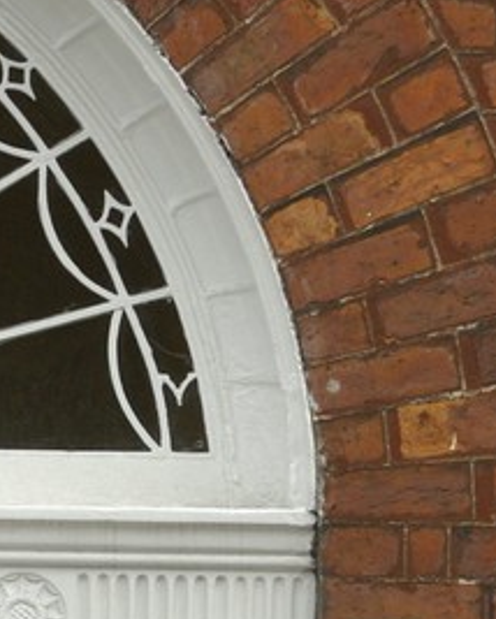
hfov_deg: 1.6
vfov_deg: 2.0
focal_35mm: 978
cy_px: 1317
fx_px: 17925
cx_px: -533
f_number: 6
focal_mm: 116
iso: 100
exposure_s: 1/250
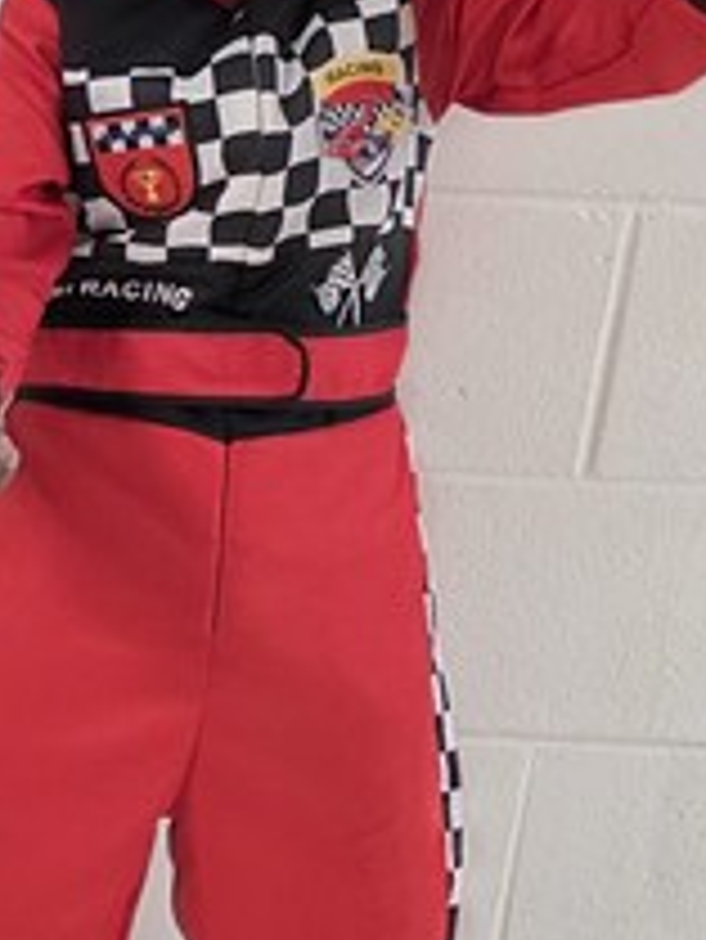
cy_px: 292
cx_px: -238
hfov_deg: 15.9
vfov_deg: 22.1
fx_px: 2391
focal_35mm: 88
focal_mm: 6.3
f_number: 1.7
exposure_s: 1/120
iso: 500
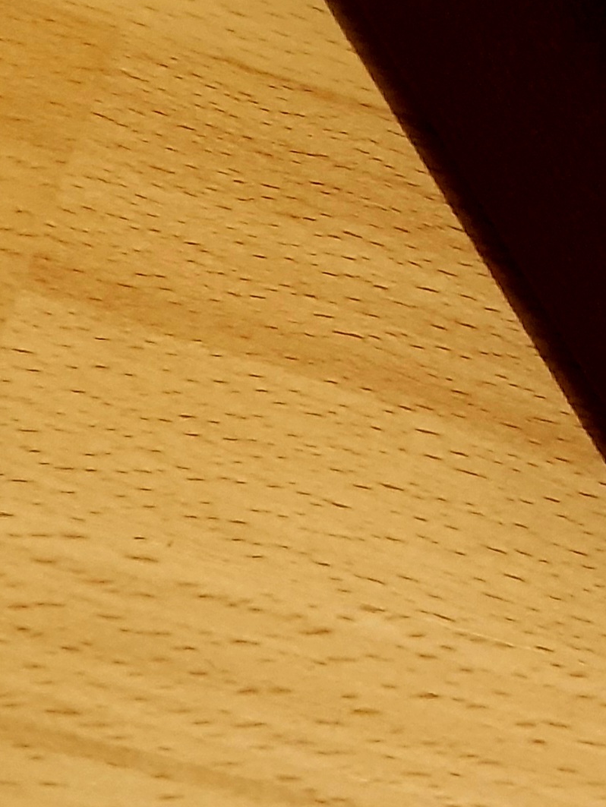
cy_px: -368
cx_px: 898
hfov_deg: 15.7
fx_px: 2030
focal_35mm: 87
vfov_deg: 19.8
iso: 800
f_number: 1.8
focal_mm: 3.98
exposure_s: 1/20
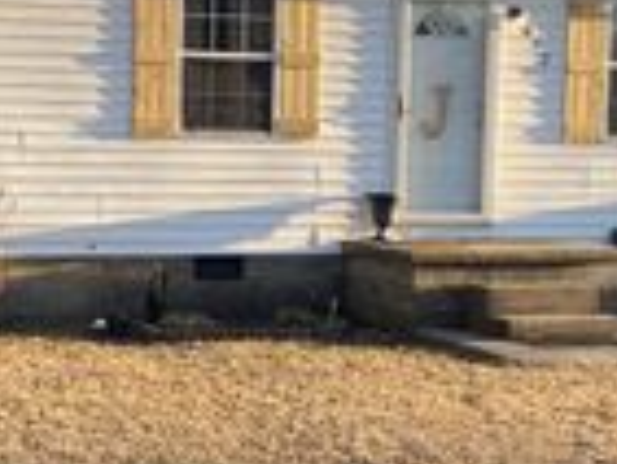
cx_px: 175
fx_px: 1641
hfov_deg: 21.2
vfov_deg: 16.1
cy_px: 300
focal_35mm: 92
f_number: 1.8
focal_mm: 4.25
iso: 32
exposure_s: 1/271
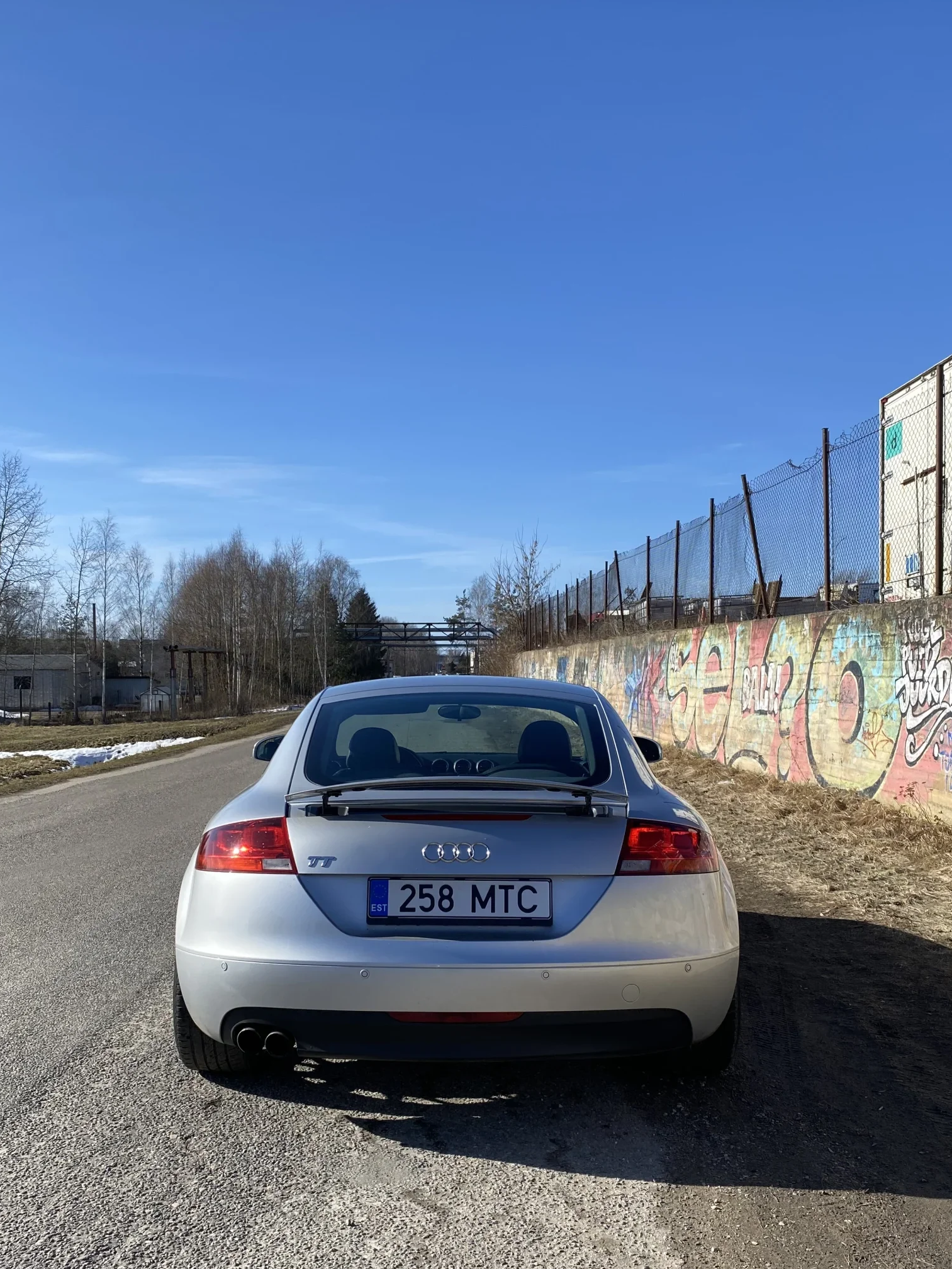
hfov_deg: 42.9
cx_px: 461
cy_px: 734
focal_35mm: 33
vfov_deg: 55.1
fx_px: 1210
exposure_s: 1/2028
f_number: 1.8
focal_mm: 4.25
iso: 32
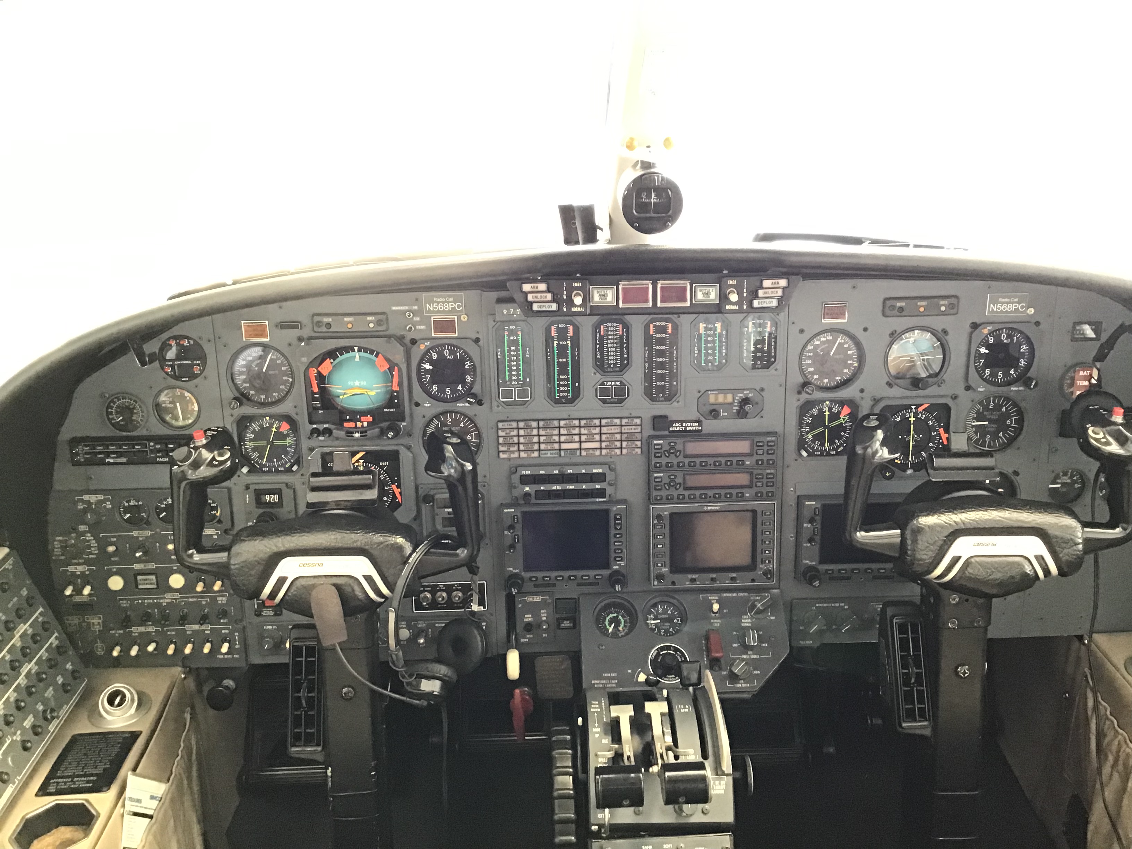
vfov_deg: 45.4
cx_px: 566
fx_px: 1014
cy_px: 424
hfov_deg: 58.4
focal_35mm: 31
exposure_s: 1/30
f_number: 2.4
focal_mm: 3.3
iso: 125
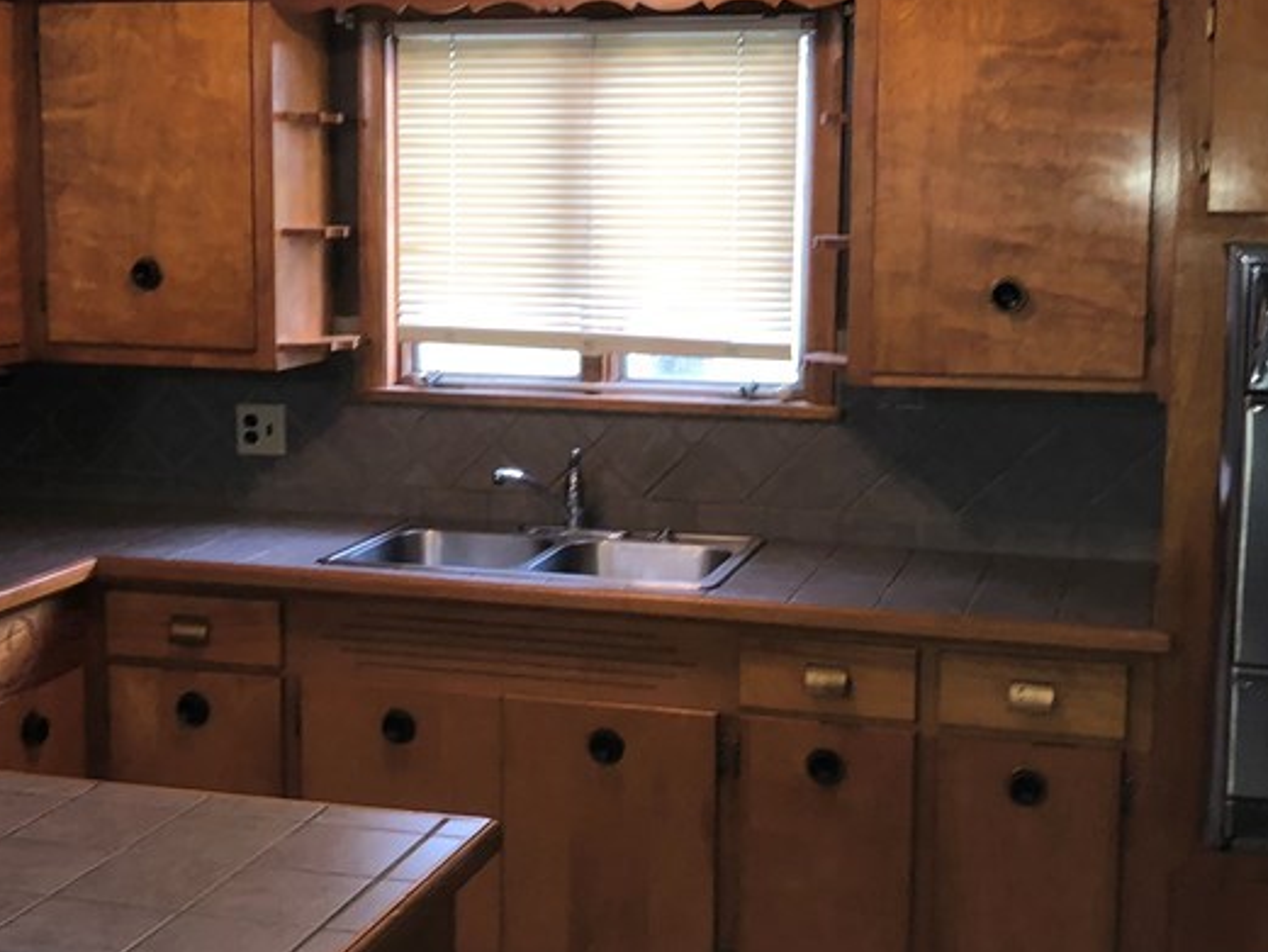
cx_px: 584
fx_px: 2088
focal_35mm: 57
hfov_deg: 33.8
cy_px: 429
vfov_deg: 25.7
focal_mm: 3.99
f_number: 1.8
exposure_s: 1/40
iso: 100
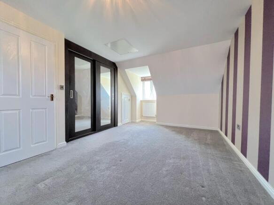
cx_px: 137
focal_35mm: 13
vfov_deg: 89.9
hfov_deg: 106.2
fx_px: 103
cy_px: 102
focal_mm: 1.57
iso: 80
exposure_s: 1/100
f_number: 1.8
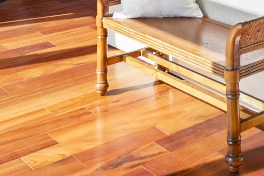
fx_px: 601
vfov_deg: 14.4
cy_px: -155
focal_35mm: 82
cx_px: 216
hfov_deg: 24.3
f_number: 8
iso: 100
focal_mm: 16
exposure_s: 1/40
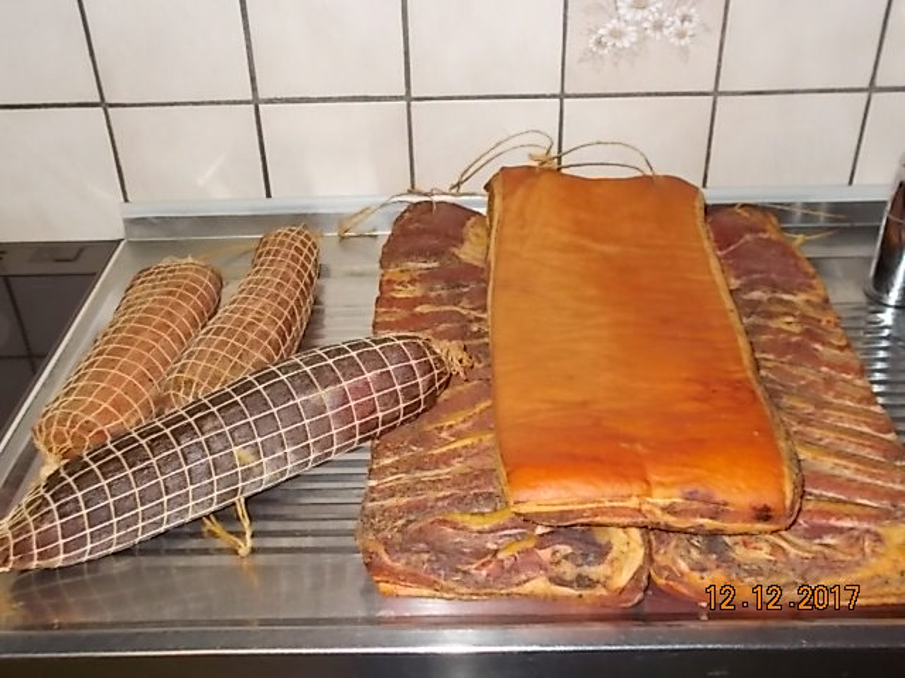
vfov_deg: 36.8
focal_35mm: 39
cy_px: 339
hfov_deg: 47.9
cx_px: 452
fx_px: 1020
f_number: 3.9
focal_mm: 6.9
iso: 200
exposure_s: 1/30
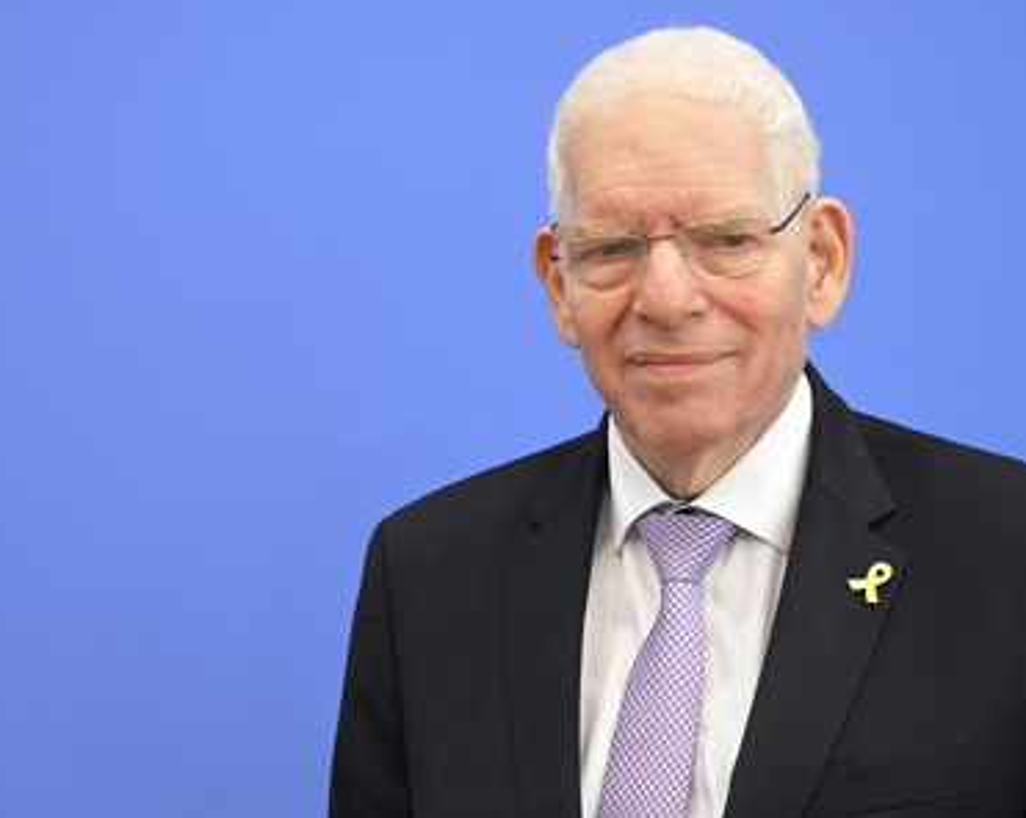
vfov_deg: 14.6
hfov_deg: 18.3
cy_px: 406
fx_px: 3185
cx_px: 607
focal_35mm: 105
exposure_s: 1/400
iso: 3200
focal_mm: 92
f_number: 4
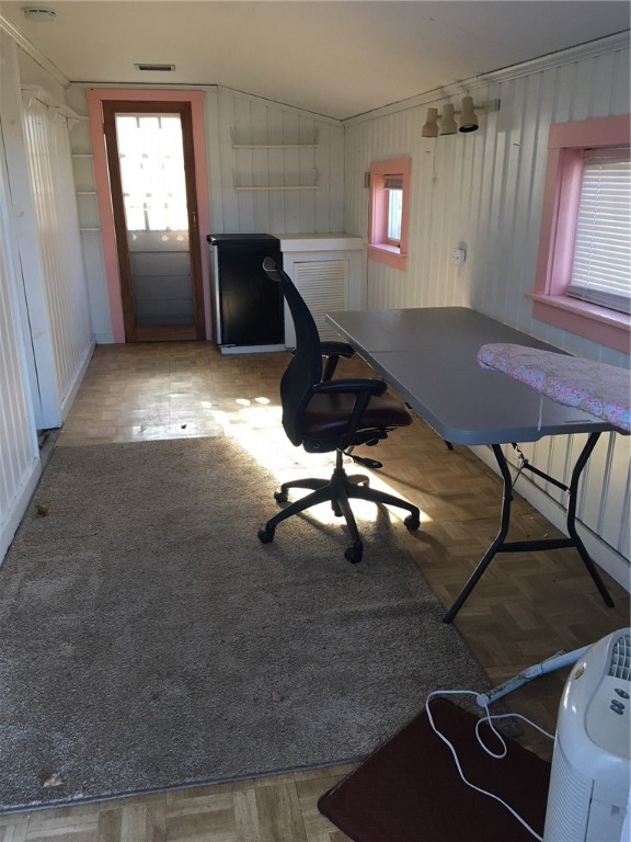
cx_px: 316
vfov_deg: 61.7
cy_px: 421
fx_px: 705
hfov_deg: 48.2
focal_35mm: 29
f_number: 2.2
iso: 40
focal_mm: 4.15
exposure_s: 1/30
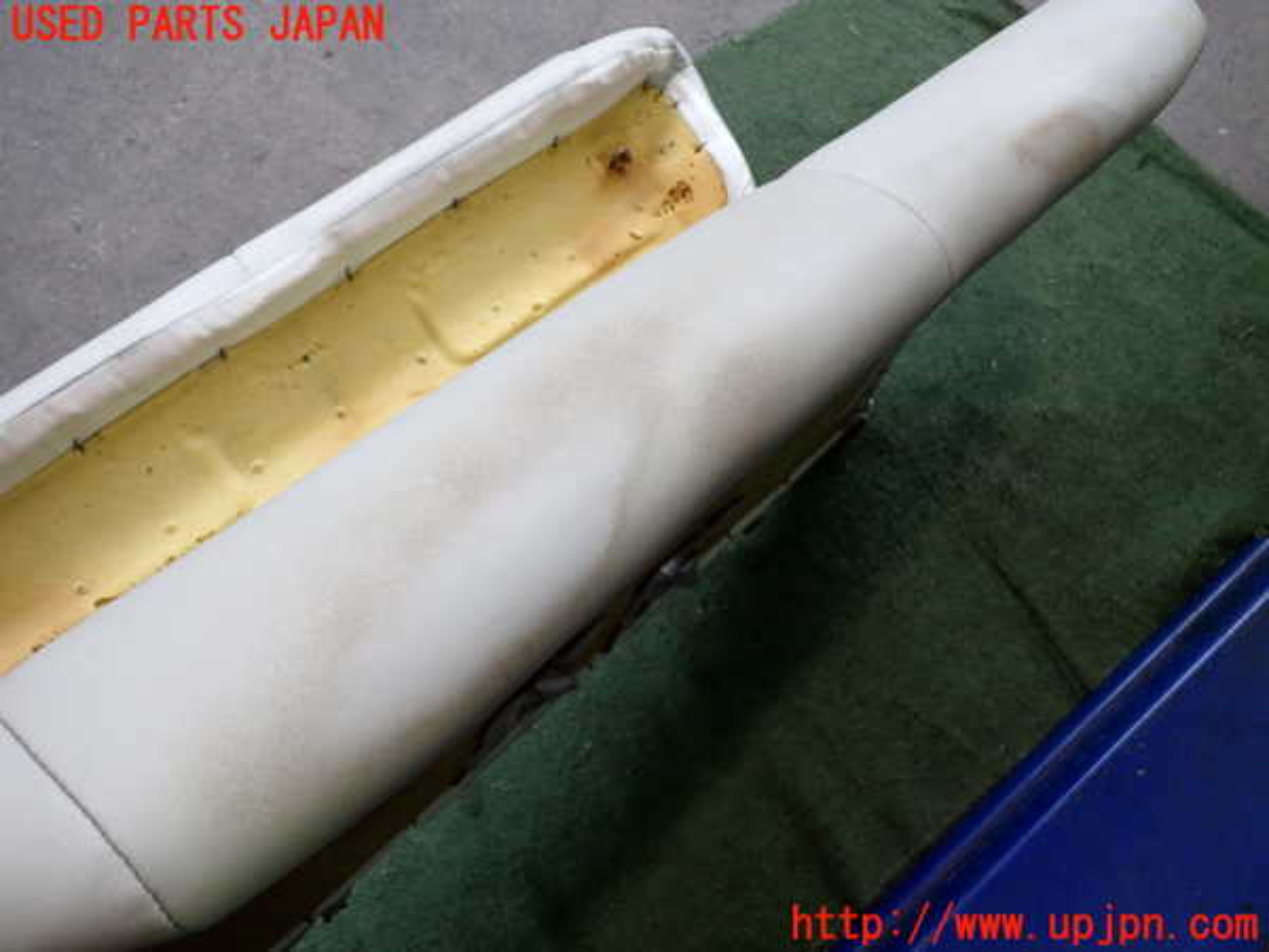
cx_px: 634
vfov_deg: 46.8
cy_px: 476
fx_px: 1100
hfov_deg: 60.0
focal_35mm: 30
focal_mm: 5.4
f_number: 2.3
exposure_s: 1/100
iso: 200
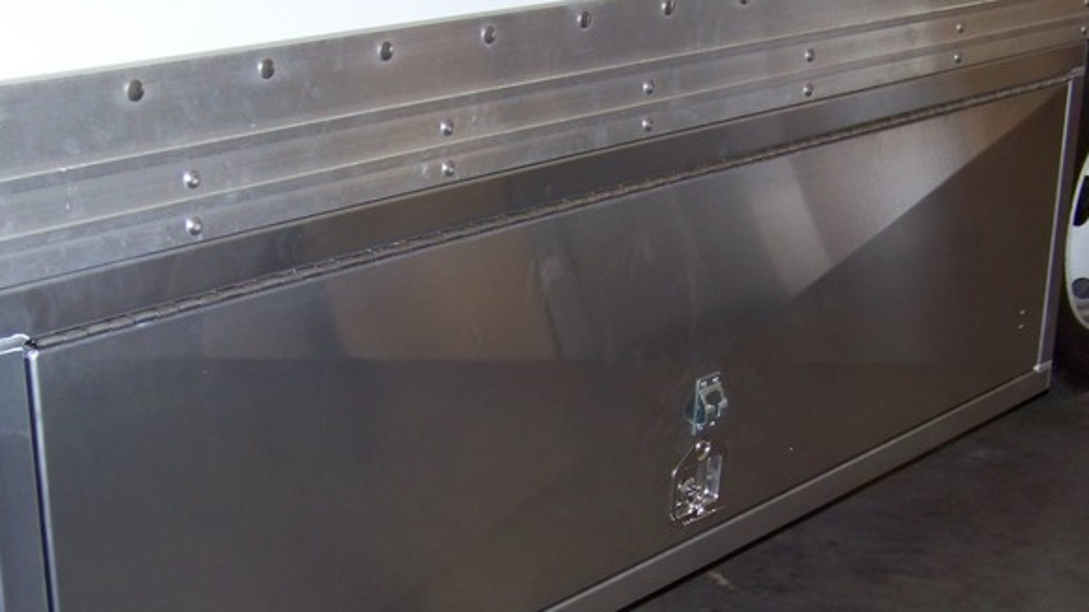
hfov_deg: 32.8
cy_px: 486
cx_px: 582
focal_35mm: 64
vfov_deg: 18.6
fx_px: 1847
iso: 200
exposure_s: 1/30
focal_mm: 7.6
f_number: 2.8
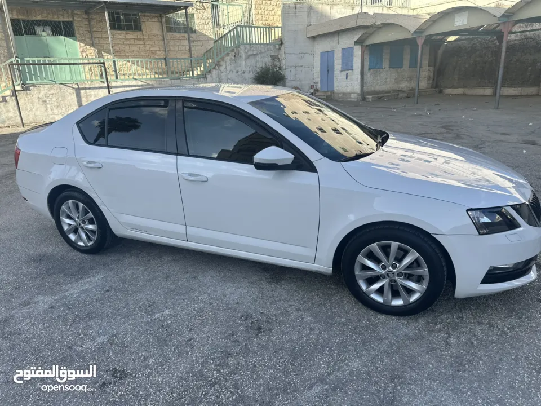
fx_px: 375
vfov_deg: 56.8
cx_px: 270
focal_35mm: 24
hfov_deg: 71.6
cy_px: 203
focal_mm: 6.86
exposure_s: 1/2028
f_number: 1.78
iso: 80
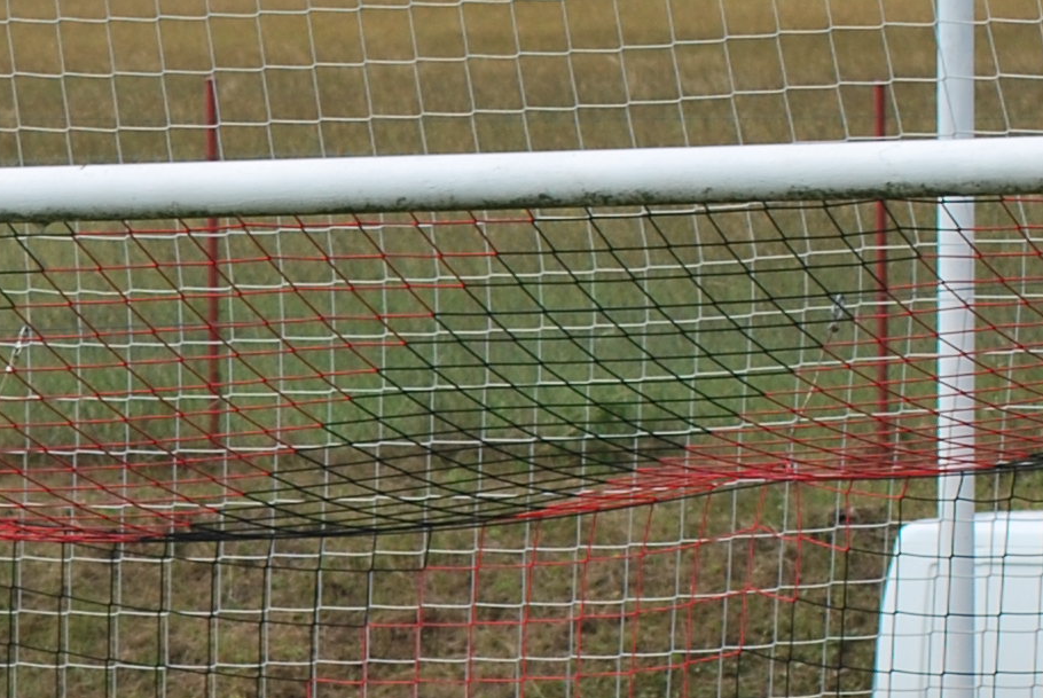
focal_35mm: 447
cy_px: 806
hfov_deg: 4.6
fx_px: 12965
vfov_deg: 3.1
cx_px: -636
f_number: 7.1
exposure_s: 1/200
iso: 100
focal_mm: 70
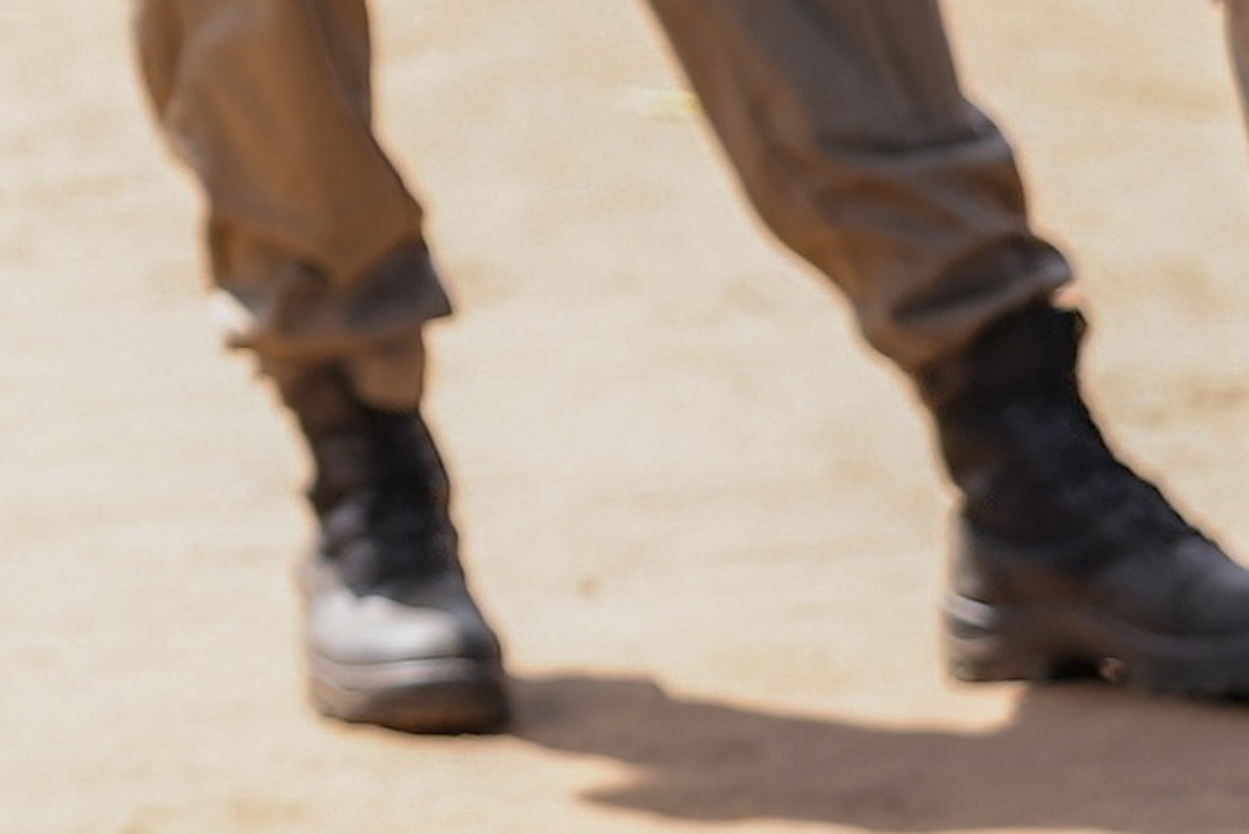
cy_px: -1001
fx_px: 10239
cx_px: -1173
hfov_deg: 6.8
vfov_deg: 4.6
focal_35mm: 295
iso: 100
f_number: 4
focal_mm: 49
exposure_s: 1/160
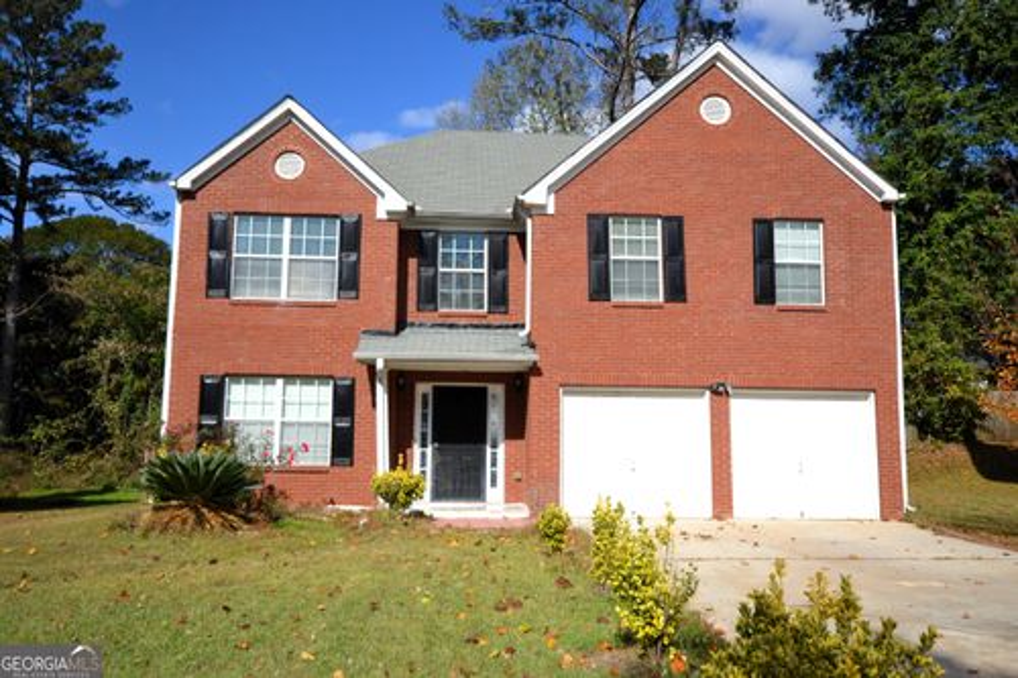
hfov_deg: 64.6
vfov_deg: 45.6
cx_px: 509
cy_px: 339
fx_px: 806
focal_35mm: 28
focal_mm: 19
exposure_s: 1/250
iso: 100
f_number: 8
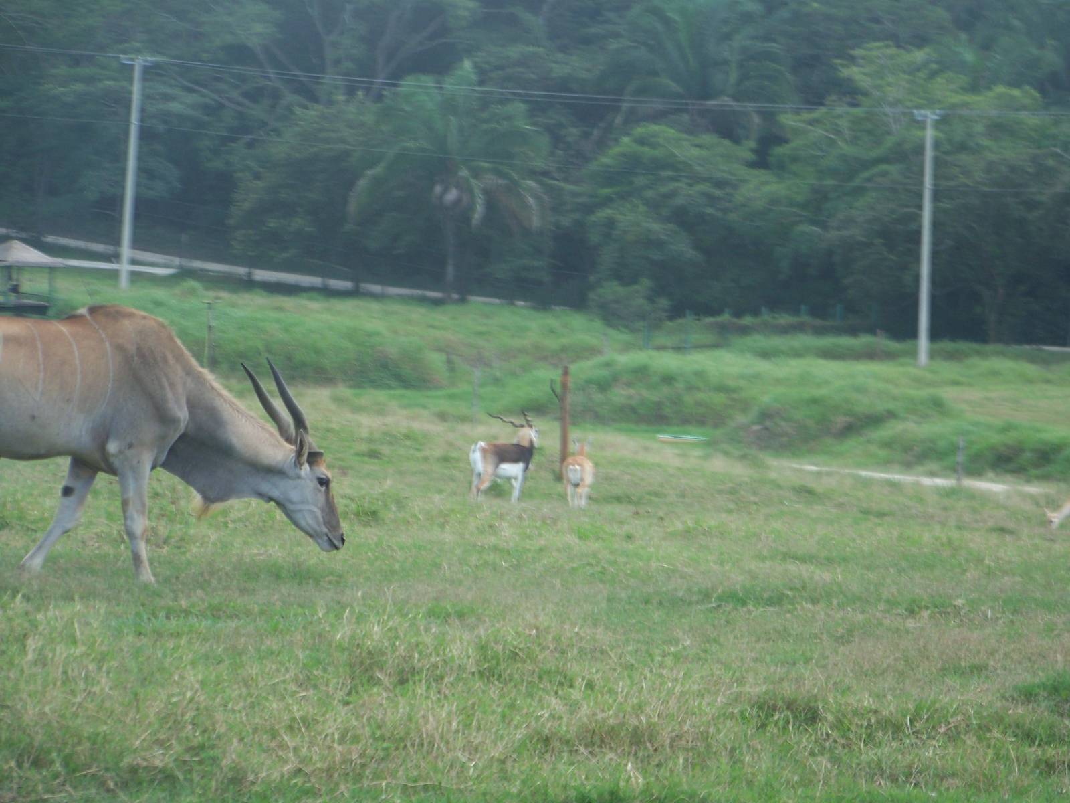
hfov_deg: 8.9
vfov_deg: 6.7
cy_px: 402
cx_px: 535
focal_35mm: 222
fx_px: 6862
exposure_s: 1/80
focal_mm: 35.7
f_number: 3.6
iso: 64
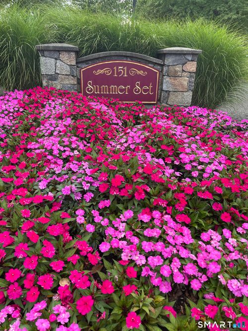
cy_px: 166
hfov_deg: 53.0
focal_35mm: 26
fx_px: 248
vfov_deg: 67.3
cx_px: 124
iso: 125
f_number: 1.6
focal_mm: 5.1
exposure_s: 1/83
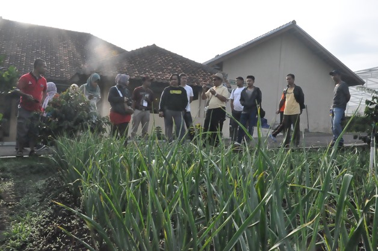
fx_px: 409
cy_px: 126
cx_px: 189
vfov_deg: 34.1
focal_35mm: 39
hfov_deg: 49.6
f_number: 22
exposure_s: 1/500
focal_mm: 26
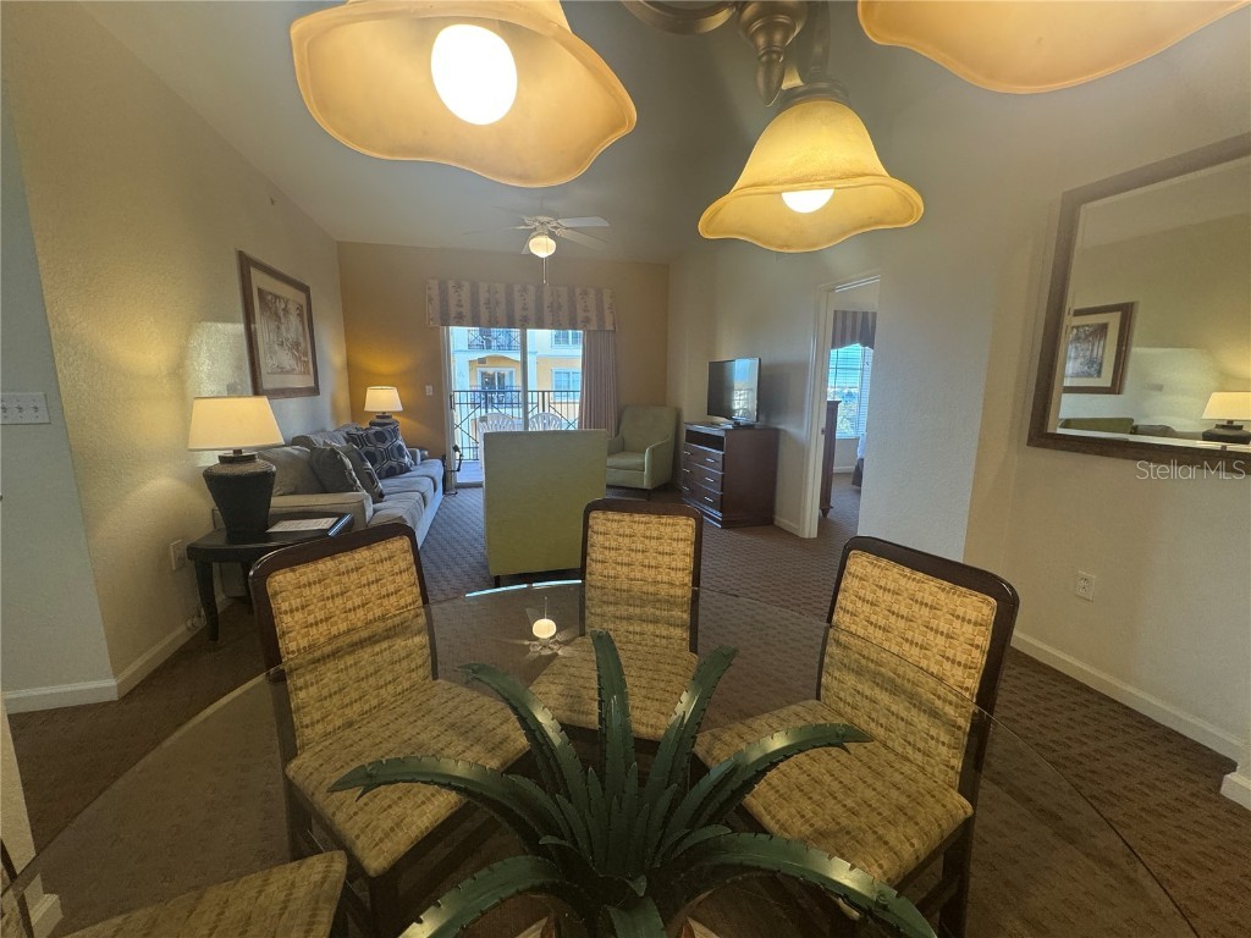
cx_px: 626
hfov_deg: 102.1
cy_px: 469
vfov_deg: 85.7
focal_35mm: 14
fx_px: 506
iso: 200
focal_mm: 2.22
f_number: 2.2
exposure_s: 1/120
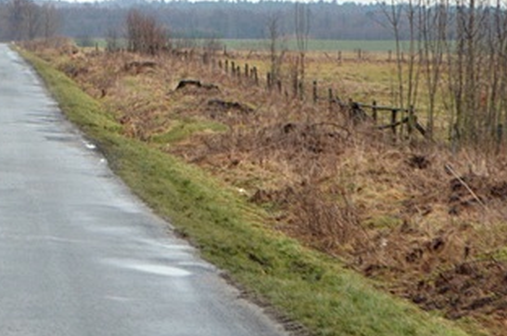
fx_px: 2787
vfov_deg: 6.9
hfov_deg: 10.3
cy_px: 145
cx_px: -37
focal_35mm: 198
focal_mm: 55
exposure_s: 1/80
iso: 400
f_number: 5.6
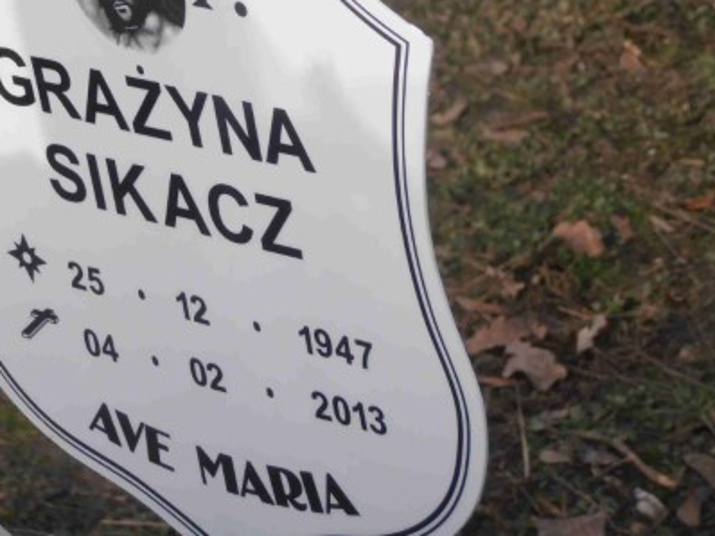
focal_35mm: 222
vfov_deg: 6.7
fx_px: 4583
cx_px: 181
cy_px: 176
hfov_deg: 8.9
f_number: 5.8
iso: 80
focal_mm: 24.39
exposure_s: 1/250
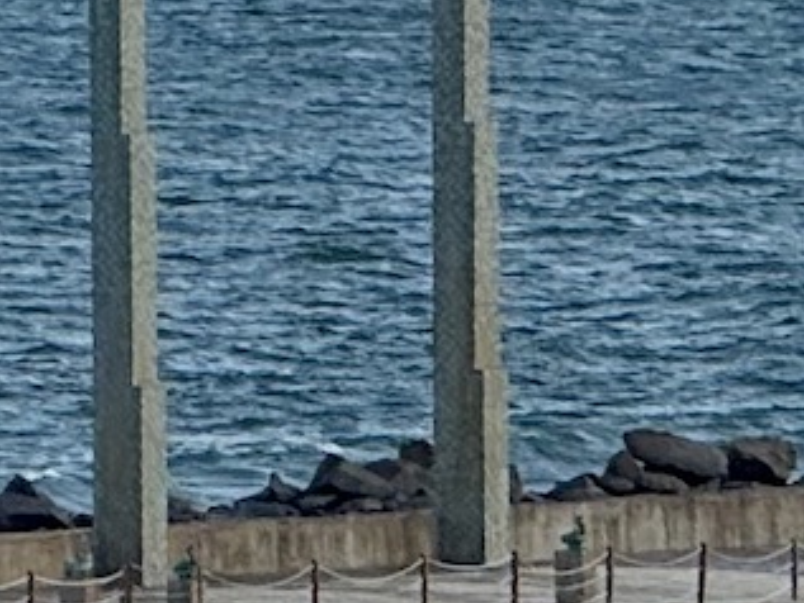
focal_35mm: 909
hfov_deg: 2.2
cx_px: -857
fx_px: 21121
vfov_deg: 1.6
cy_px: -497
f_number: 2.8
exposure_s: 1/397
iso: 50
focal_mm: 15.66
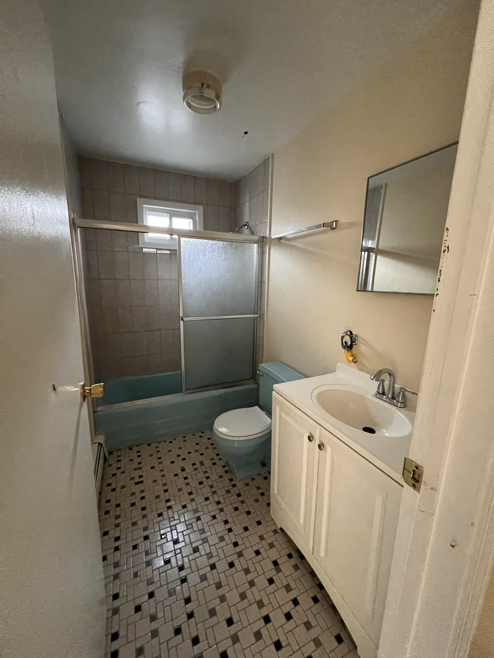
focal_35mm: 13
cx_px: 247
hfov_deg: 89.9
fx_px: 247
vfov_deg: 106.2
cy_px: 329
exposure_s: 1/60
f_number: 1.8
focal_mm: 1.57
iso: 1000
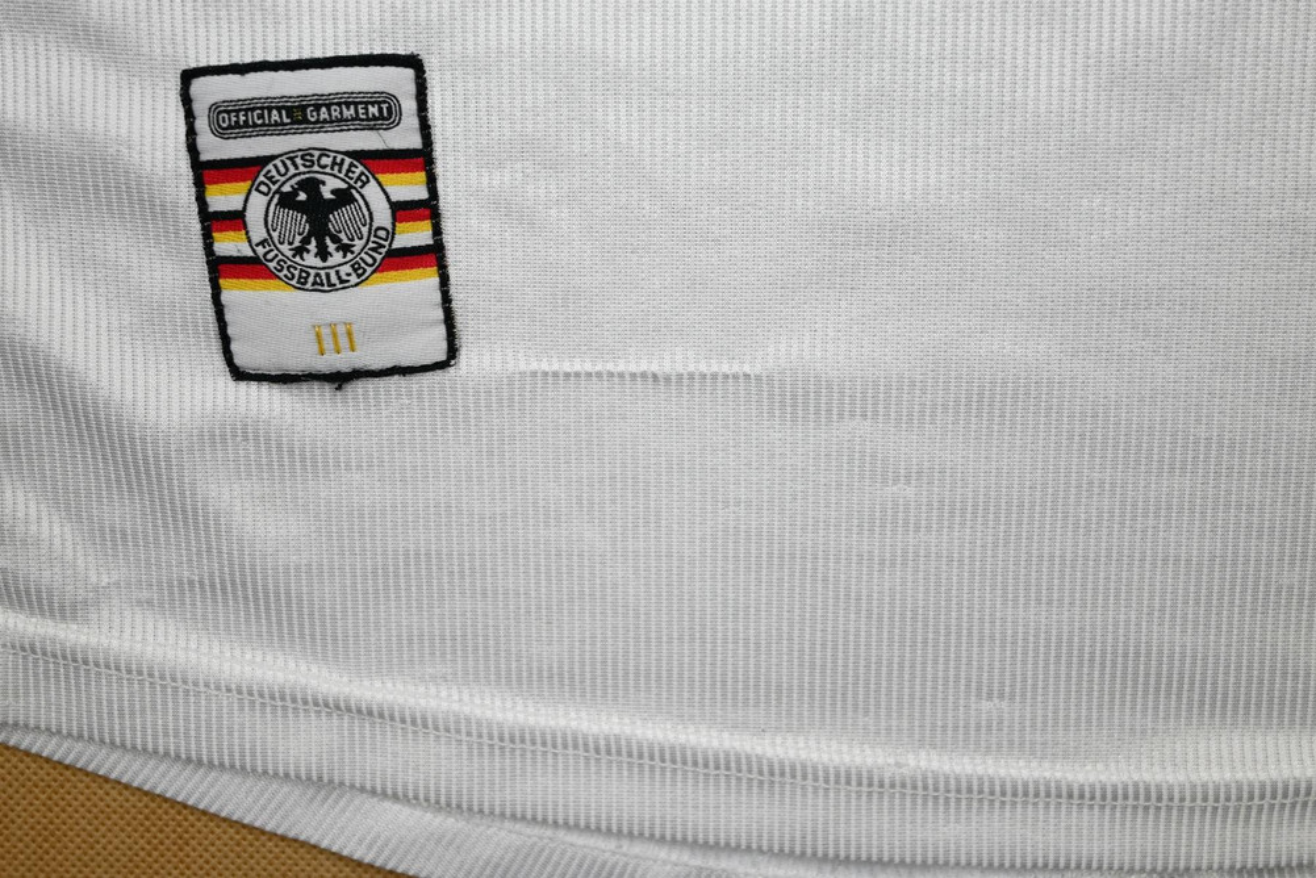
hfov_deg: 48.4
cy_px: 439
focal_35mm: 40
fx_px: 1463
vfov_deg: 33.4
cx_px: 658
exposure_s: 1/200
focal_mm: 40
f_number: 5.6
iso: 200
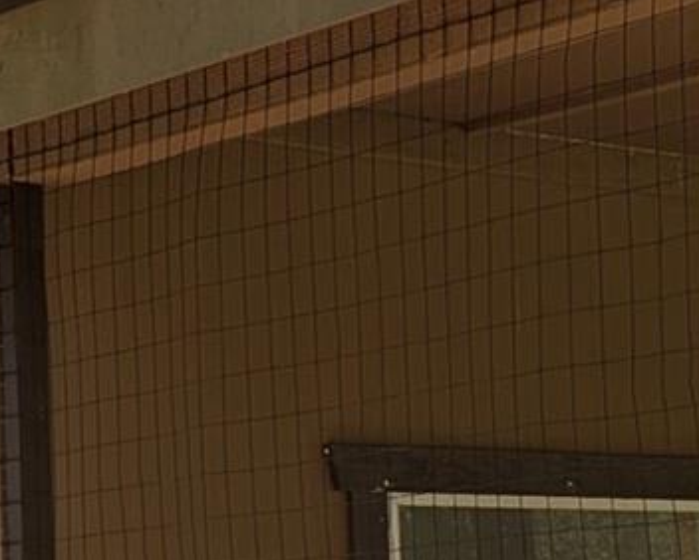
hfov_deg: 14.1
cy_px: 506
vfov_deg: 11.3
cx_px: 294
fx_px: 2815
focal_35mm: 136
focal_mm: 6.81
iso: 42
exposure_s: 1/1825
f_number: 1.85
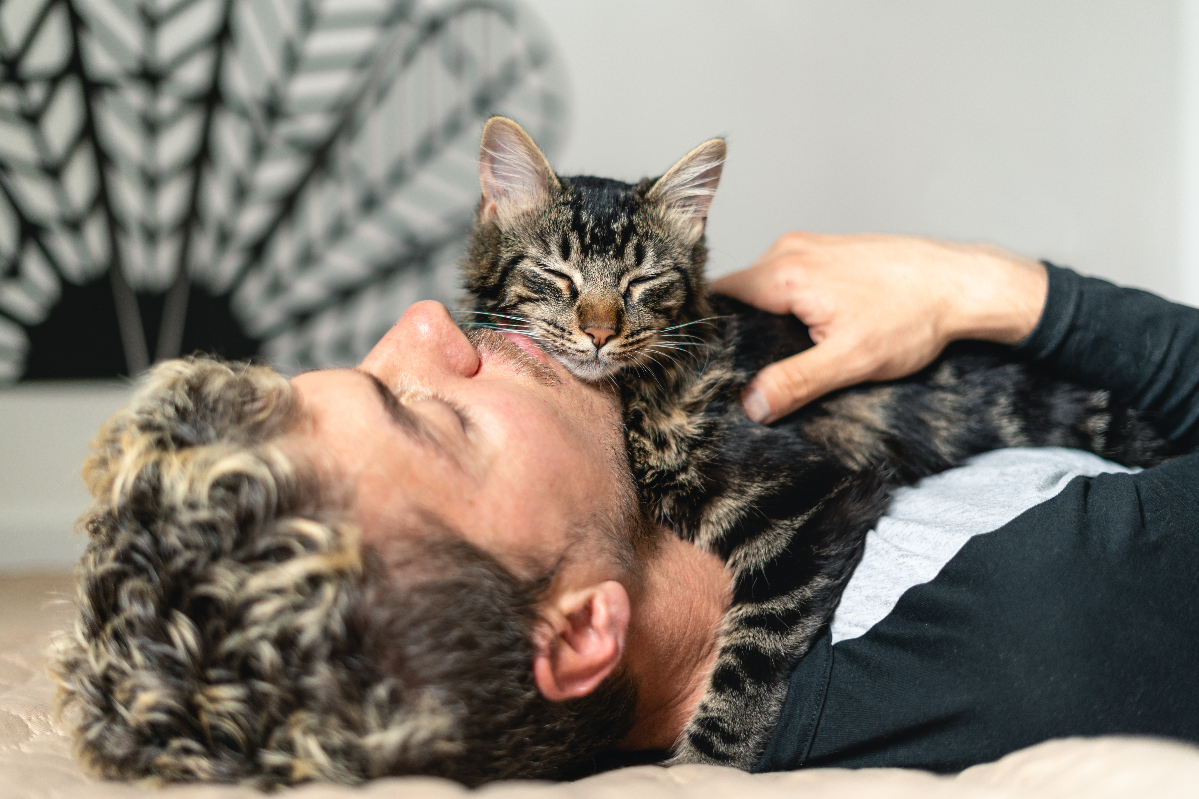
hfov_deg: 39.6
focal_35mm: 50
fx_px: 1665
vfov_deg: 27.0
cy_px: 400
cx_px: 600
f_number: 1.8
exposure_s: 1/100
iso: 160
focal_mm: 50
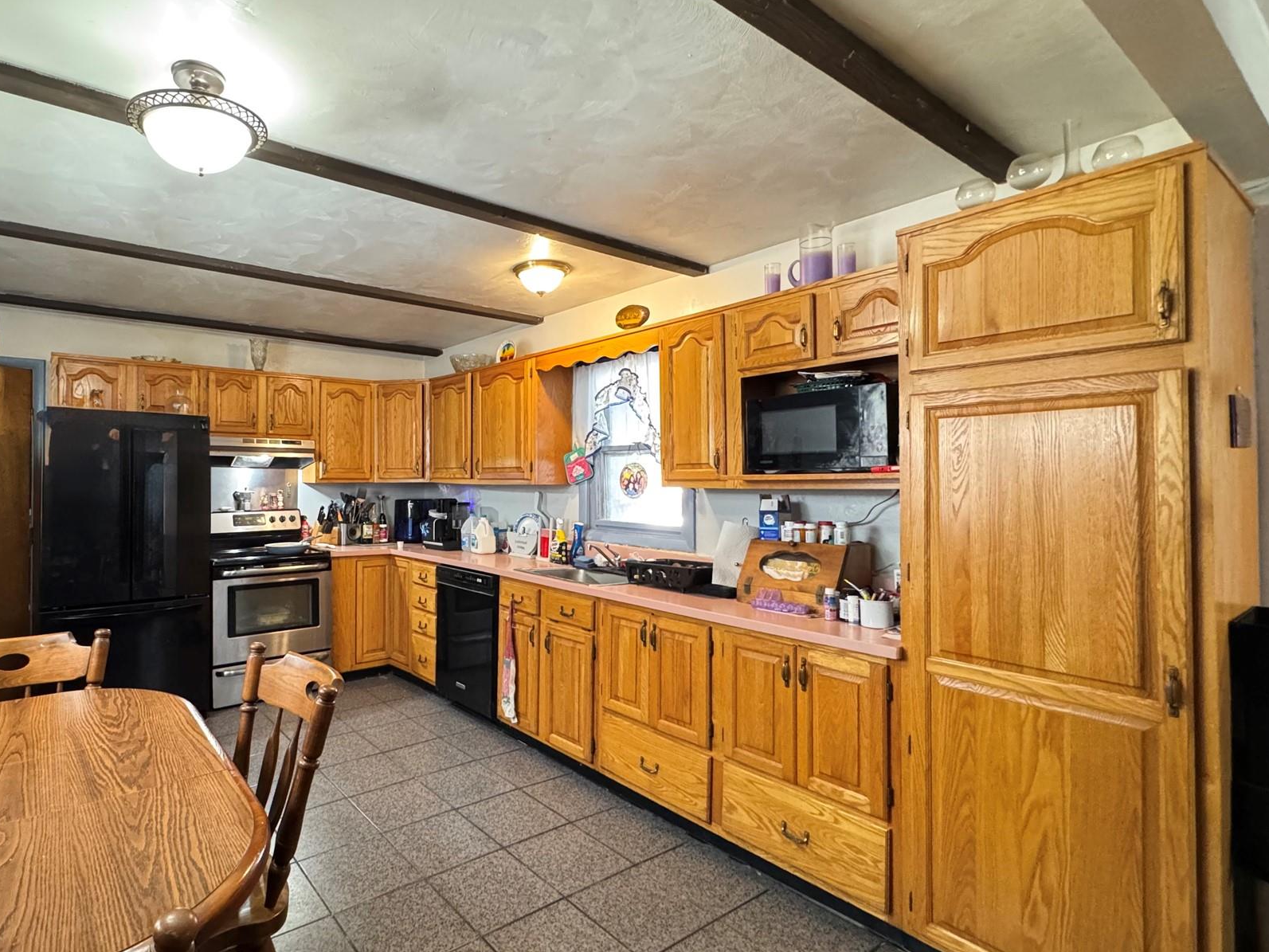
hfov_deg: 85.7
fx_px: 660
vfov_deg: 71.6
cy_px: 469
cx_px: 463
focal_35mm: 18
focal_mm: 2.22
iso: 1000
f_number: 2.2
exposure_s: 1/40
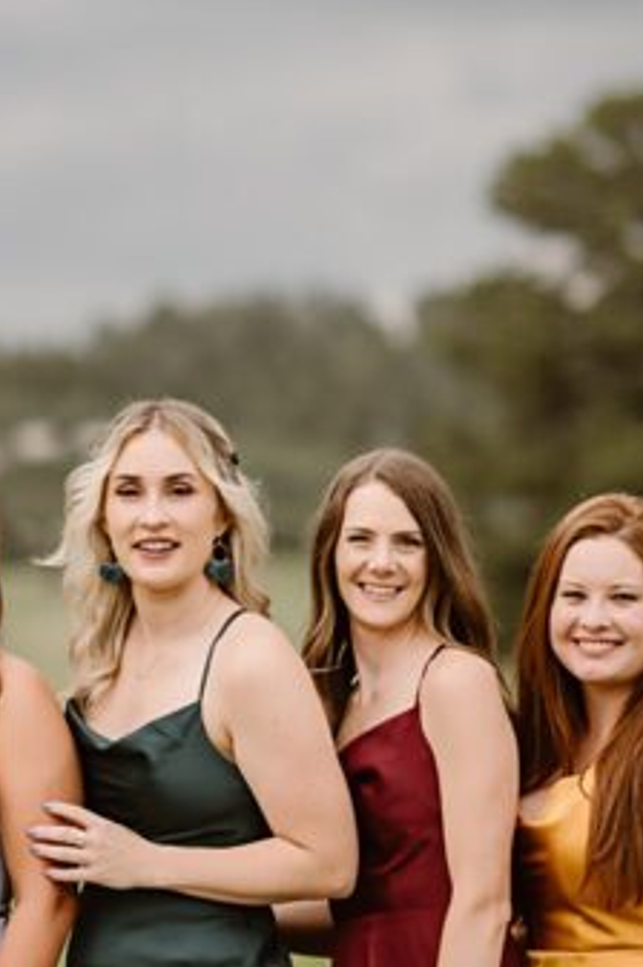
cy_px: 508
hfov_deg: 5.3
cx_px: -108
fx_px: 6926
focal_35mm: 258
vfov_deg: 8.0
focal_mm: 85
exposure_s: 1/4000
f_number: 1.8
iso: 250
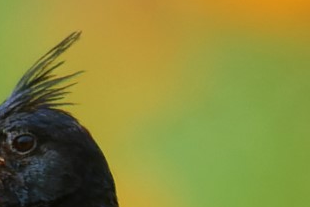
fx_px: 33787
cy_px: 417
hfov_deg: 0.5
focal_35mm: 3922
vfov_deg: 0.4
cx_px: 16
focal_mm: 500
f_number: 6.3
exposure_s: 1/1000
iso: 500
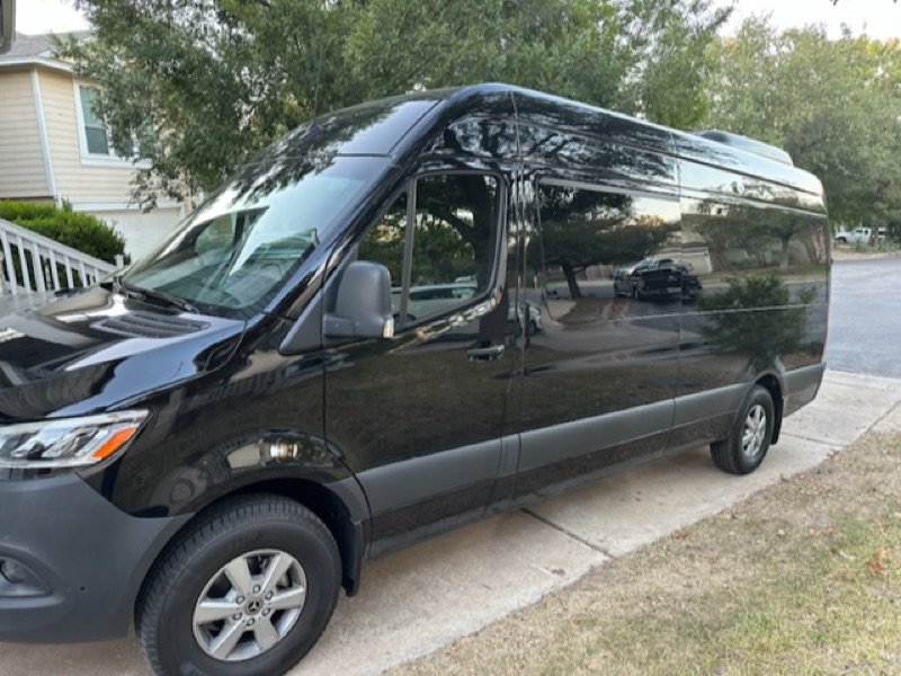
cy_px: 338
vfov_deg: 56.8
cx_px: 450
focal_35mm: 24
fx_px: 625
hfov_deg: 71.6
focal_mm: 6.86
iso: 250
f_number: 1.78
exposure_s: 1/79
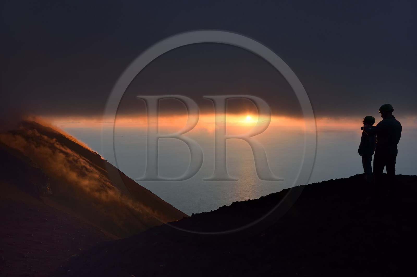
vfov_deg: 53.1
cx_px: 208
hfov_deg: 73.8
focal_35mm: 24
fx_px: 278
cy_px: 138
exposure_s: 1/400
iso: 400
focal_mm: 24
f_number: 7.1
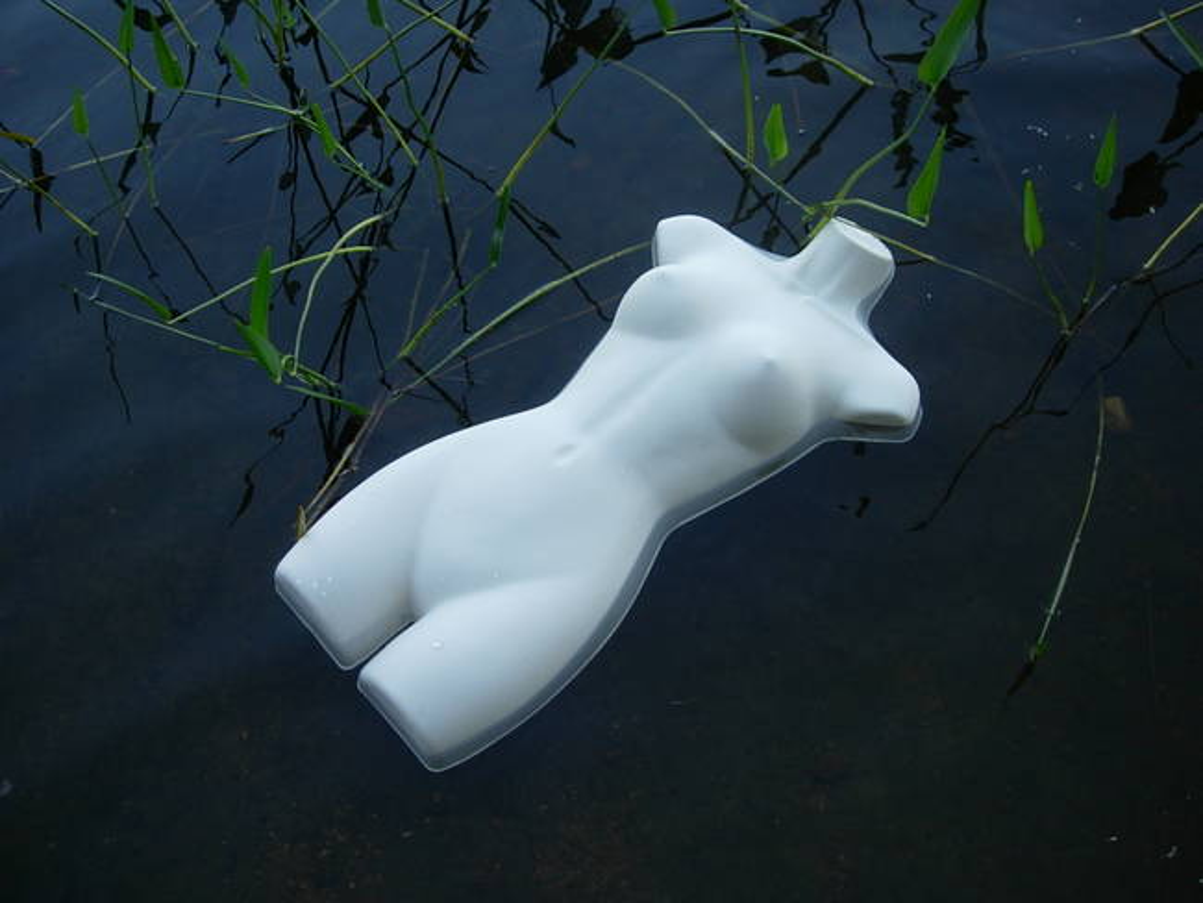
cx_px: 602
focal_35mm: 38
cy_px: 452
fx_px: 1321
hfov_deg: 49.0
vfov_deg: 37.7
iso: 64
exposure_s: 1/121
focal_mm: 7.8
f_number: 2.8
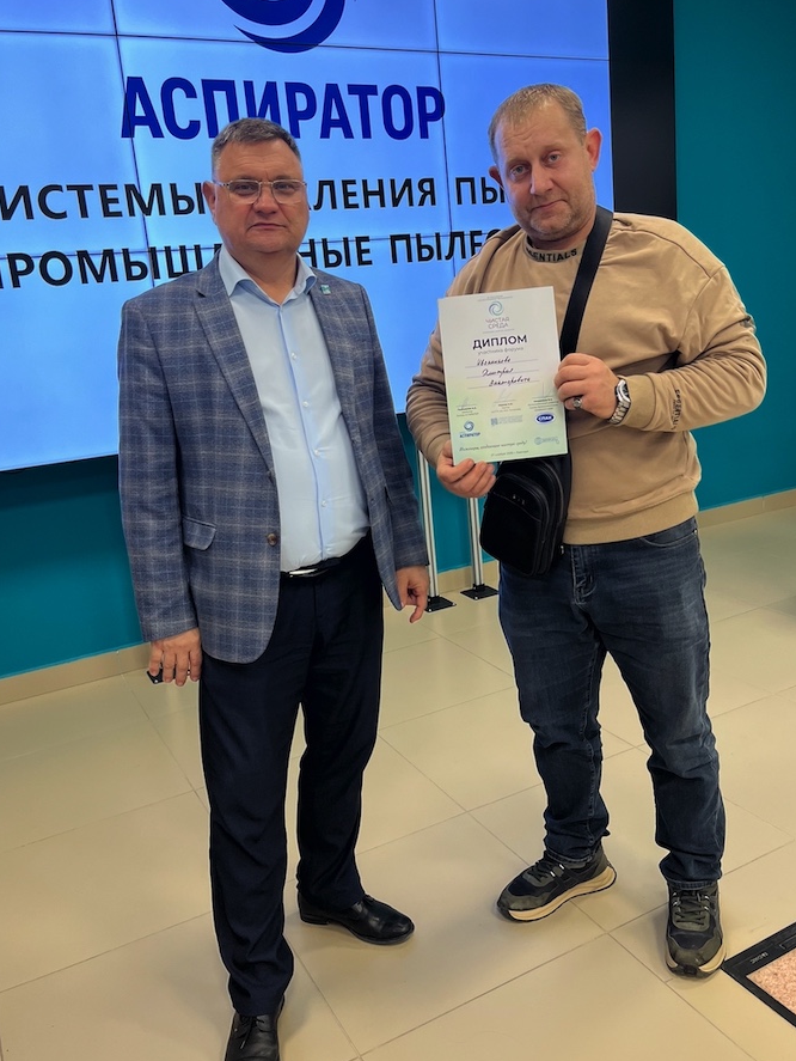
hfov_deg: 46.7
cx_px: 446
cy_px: 520
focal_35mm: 30
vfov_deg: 59.9
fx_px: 919
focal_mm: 5.1
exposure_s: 1/96
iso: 80
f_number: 1.6
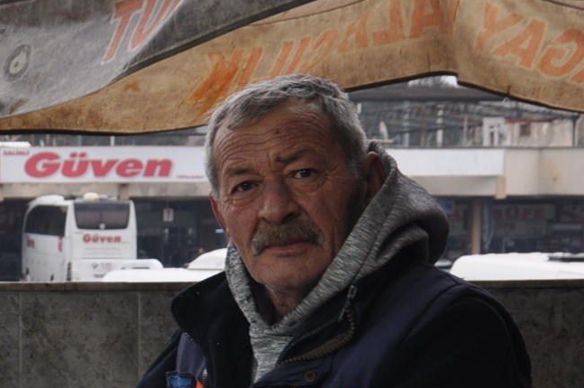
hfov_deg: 13.3
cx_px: -167
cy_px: 336
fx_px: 2413
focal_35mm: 149
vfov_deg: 9.1
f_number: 5.6
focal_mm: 30
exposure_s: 1/125
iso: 280
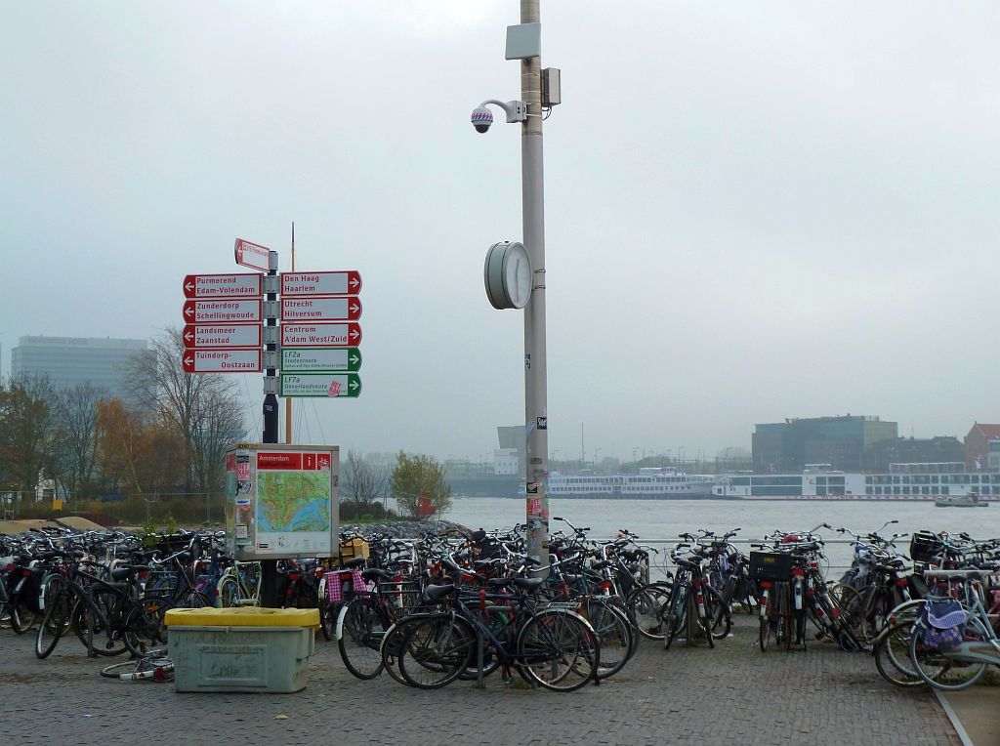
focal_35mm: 63
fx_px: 1817
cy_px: 373
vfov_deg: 23.2
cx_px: 500
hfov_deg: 30.8
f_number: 4
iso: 80
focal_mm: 10.3
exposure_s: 1/400
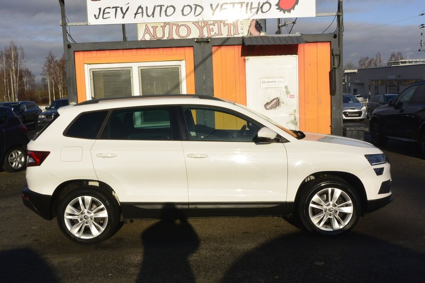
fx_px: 425
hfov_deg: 53.1
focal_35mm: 36
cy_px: 142
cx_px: 212
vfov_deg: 36.9
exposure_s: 1/250
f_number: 14
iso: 160
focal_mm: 13.6
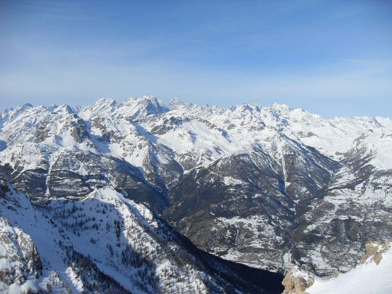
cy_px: 147
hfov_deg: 52.6
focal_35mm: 35
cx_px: 196
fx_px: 396
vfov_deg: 40.7
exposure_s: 1/500
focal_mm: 6.3
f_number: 7
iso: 80
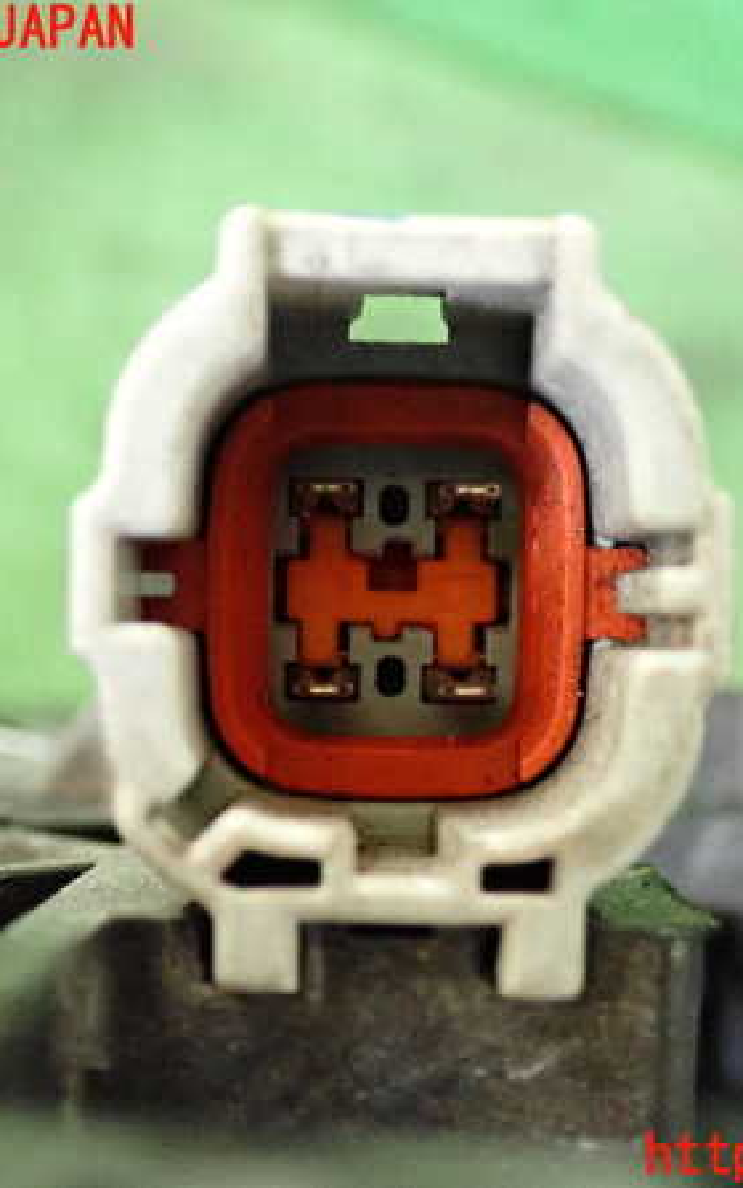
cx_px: 448
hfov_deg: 18.3
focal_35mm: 71
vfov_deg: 29.0
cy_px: 594
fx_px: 2300
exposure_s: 1/125
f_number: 3.2
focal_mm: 9.01
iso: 2500
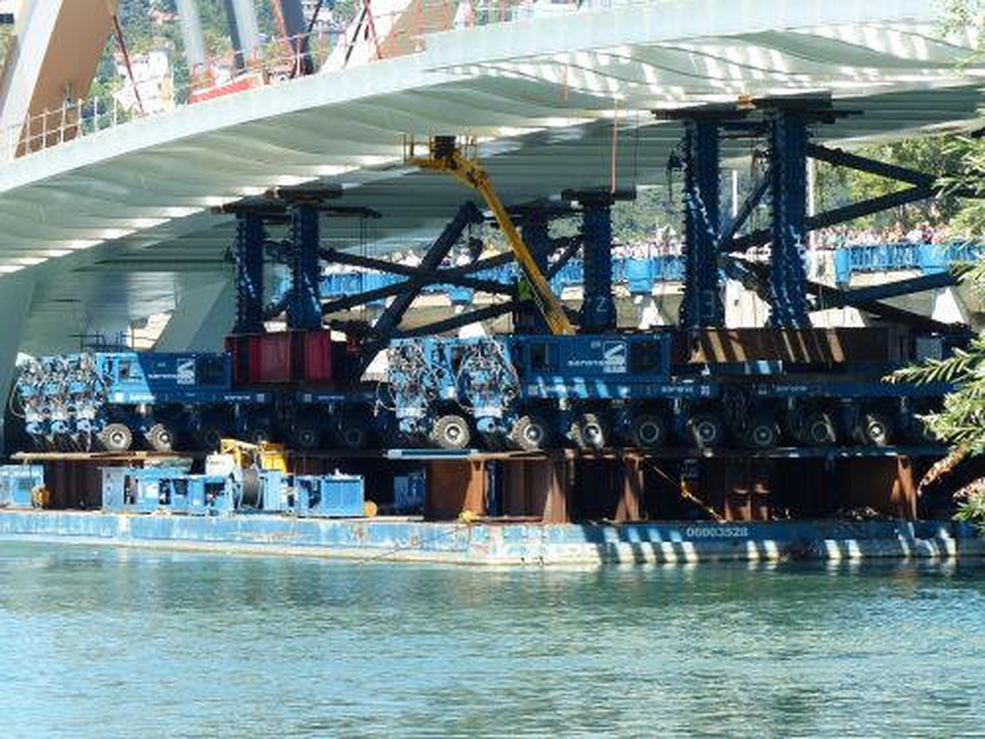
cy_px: 370
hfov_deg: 8.4
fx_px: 6715
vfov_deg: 6.3
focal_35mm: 236
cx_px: 492
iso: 100
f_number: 4
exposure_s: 1/400
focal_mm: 42.5
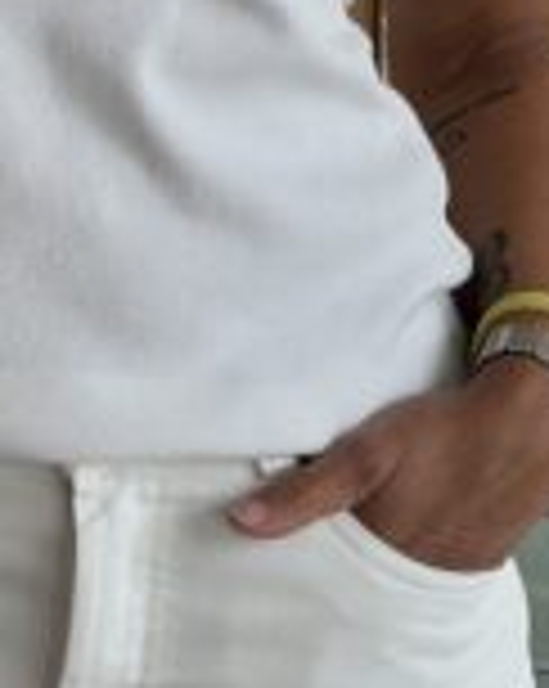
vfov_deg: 9.8
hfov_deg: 7.8
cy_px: 54
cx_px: 27
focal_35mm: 197
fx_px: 4009
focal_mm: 9
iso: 40
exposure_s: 1/99
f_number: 2.8
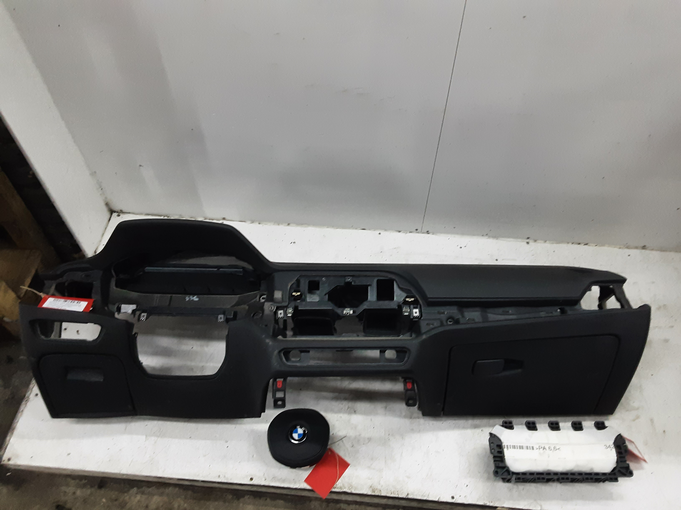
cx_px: 340
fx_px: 531
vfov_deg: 51.4
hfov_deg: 65.3
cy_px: 255
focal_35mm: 27
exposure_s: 1/50
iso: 200
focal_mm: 2.91
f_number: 1.9
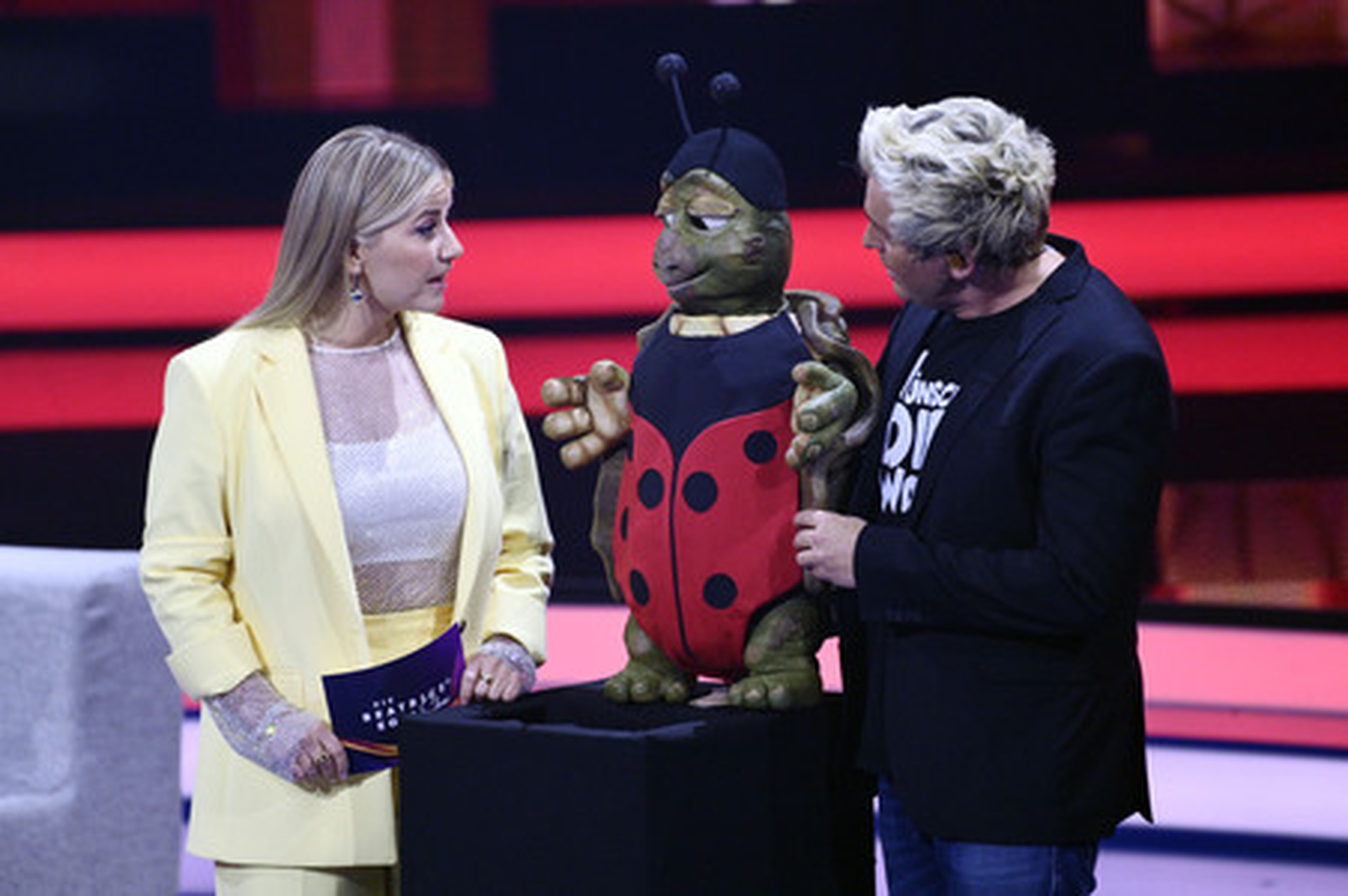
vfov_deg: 2.7
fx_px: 18708
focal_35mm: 500
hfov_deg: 4.1
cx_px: 674
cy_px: 448
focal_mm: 500
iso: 5000
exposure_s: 1/250
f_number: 5.6
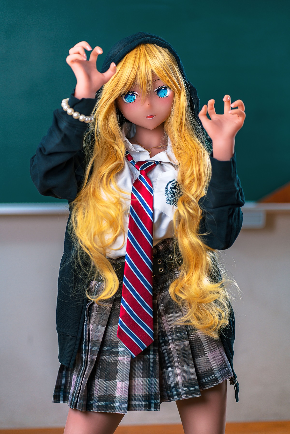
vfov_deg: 23.9
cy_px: 217
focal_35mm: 85
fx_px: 1027
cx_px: 145
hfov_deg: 16.1
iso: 100
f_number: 1.8
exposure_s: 1/100
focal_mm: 85
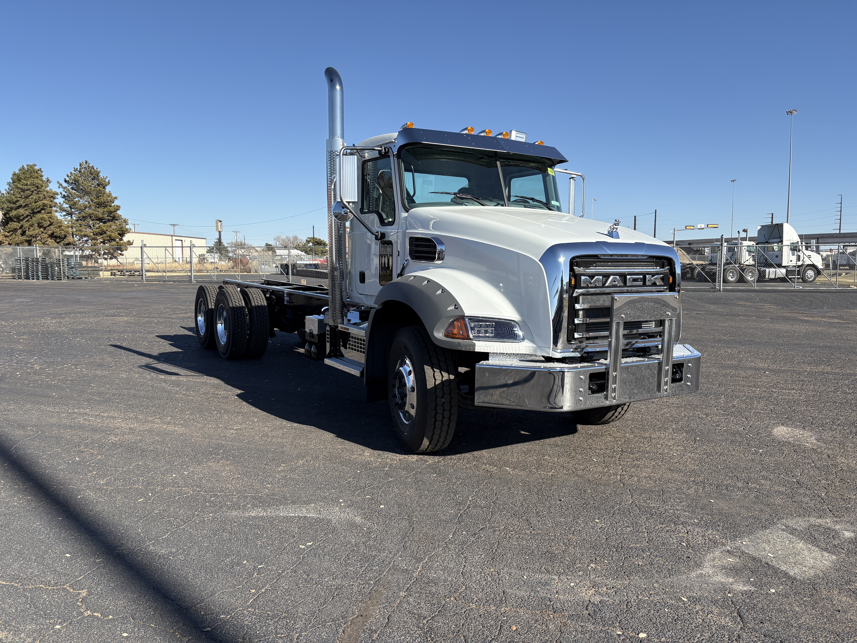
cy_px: 322
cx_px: 428
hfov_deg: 67.3
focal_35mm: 26
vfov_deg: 53.1
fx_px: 644
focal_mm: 5.96
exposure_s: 1/3125
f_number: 1.6
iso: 50
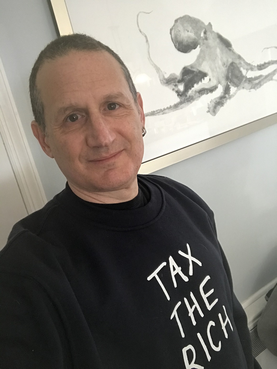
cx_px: 138
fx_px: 341
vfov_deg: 56.8
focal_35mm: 32
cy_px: 184
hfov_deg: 44.2
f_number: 2.2
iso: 160
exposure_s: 1/30
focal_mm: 2.87
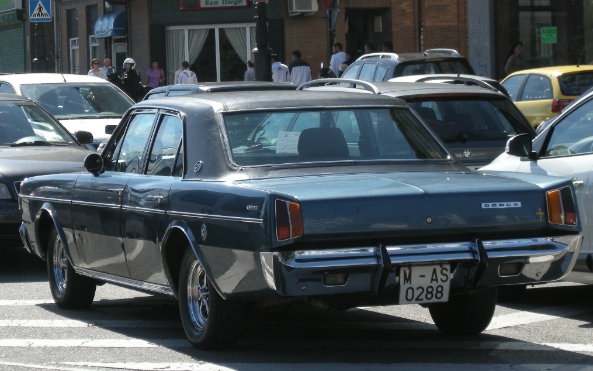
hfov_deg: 17.0
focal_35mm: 123
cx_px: 294
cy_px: 171
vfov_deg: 10.6
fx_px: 1987
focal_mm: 24.5
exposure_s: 1/286
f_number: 5.1
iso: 64
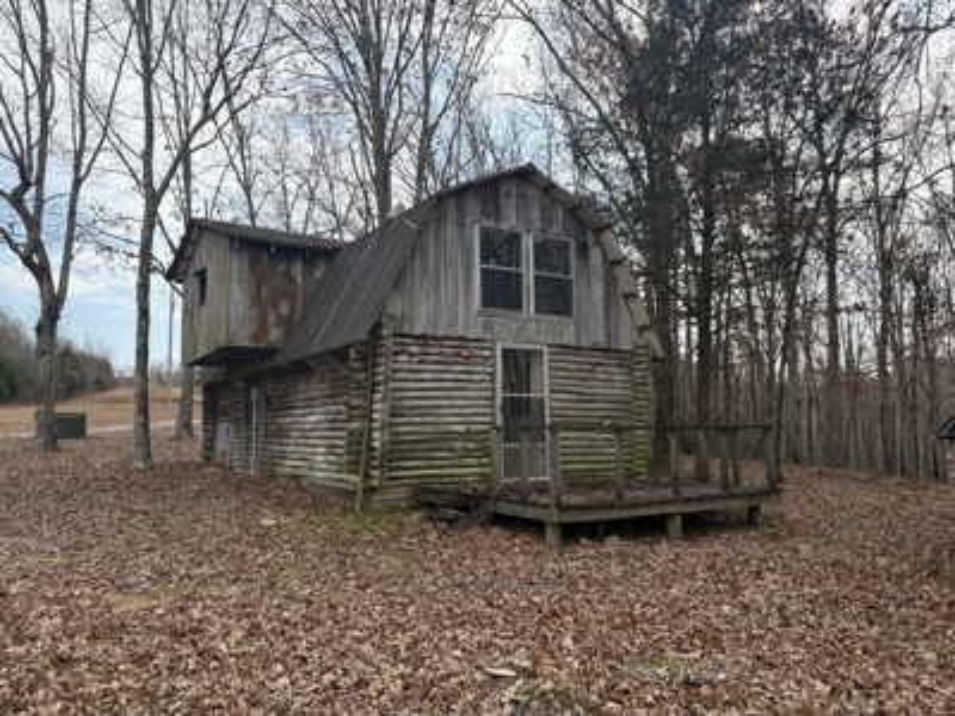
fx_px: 717
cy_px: 358
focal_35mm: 26
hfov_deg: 67.3
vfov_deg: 53.1
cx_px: 478
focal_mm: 5.96
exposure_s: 1/3279
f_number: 1.6
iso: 64
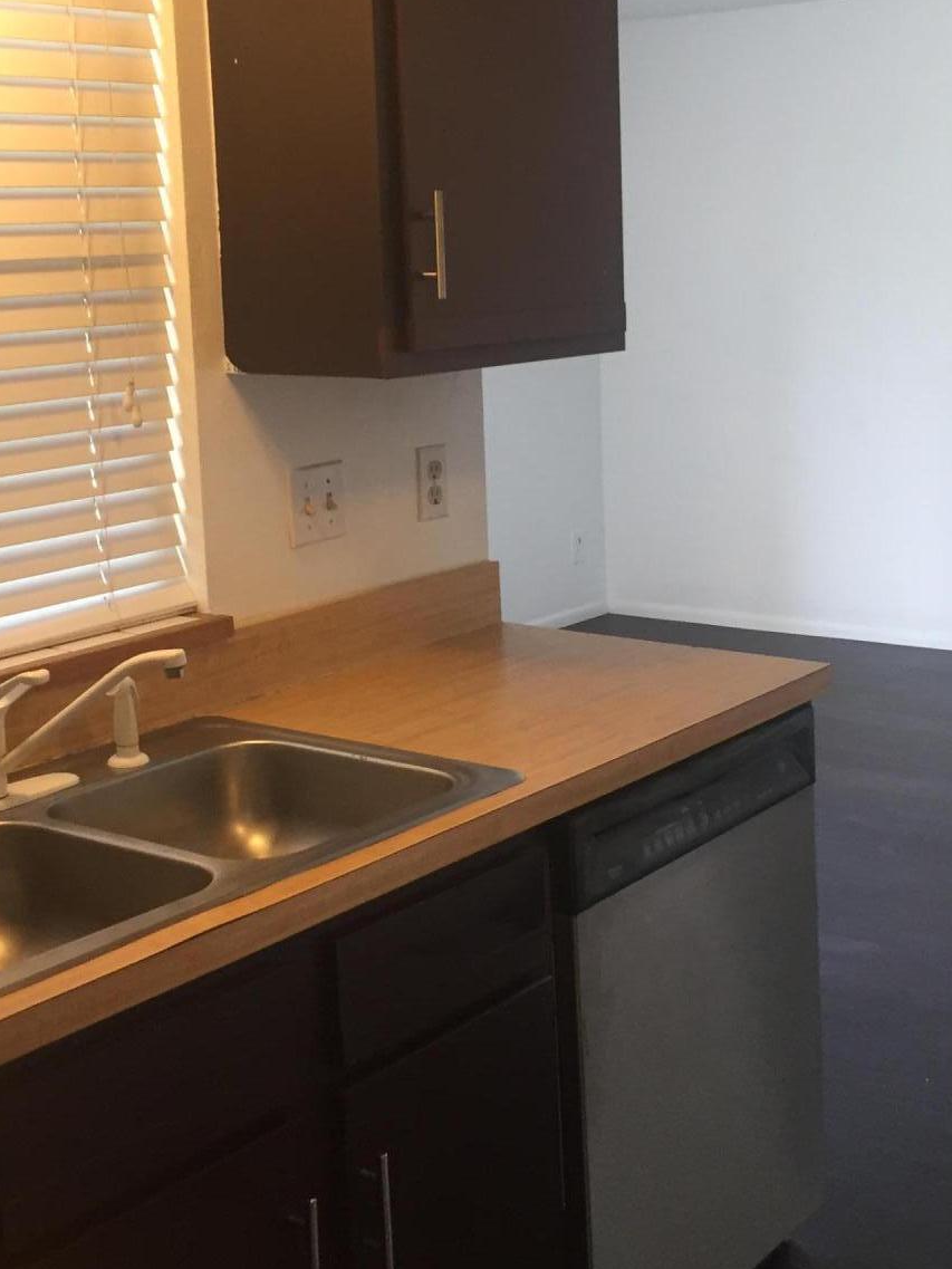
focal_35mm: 51
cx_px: 566
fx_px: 1870
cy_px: 531
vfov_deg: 37.4
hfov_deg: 28.5
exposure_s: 1/30
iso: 100
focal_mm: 4.15
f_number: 2.2
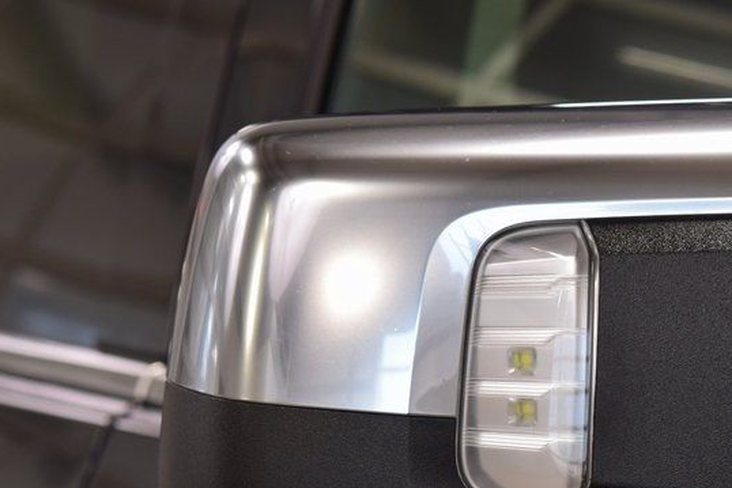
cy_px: 442
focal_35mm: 157
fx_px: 3192
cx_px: 678
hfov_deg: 13.0
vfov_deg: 8.7
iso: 400
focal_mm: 55
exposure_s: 1/25
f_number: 7.1
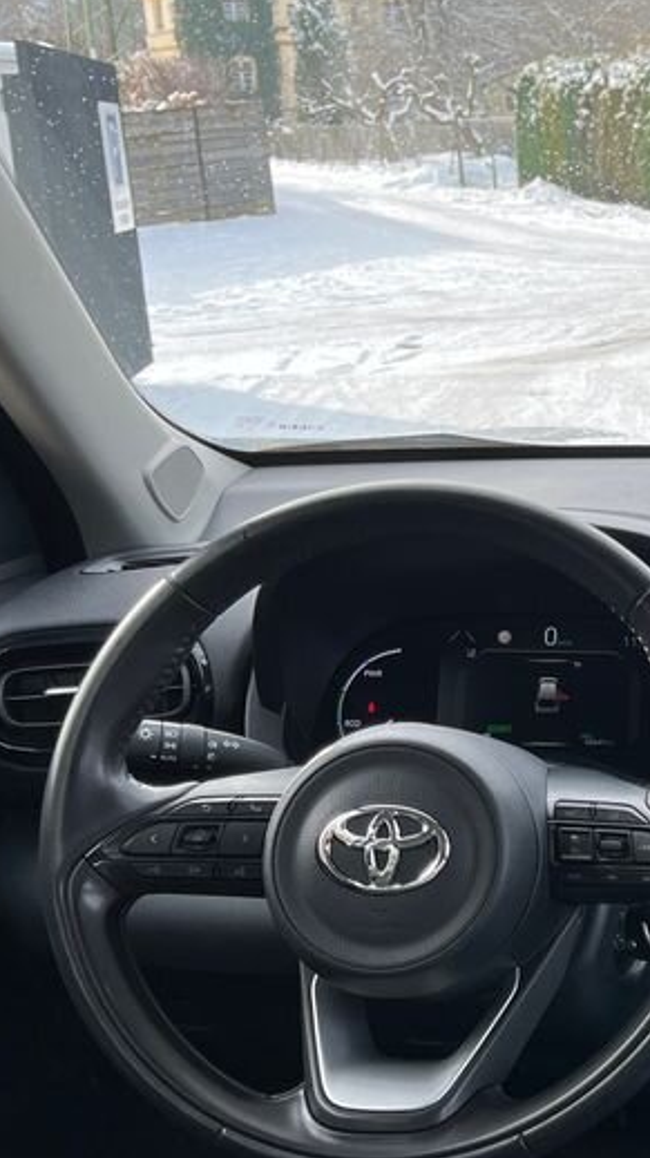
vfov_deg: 37.1
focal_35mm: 56
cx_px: 976
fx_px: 1718
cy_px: 702
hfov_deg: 18.9
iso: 50
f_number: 1.6
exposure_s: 1/537
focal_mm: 5.1
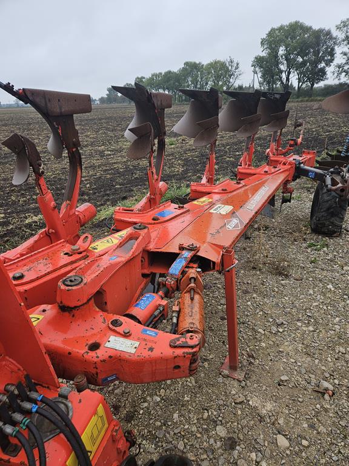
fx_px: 309
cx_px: 174
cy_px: 233
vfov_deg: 73.9
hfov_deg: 58.9
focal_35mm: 23
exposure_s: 1/180
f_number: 1.8
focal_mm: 5.4
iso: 32
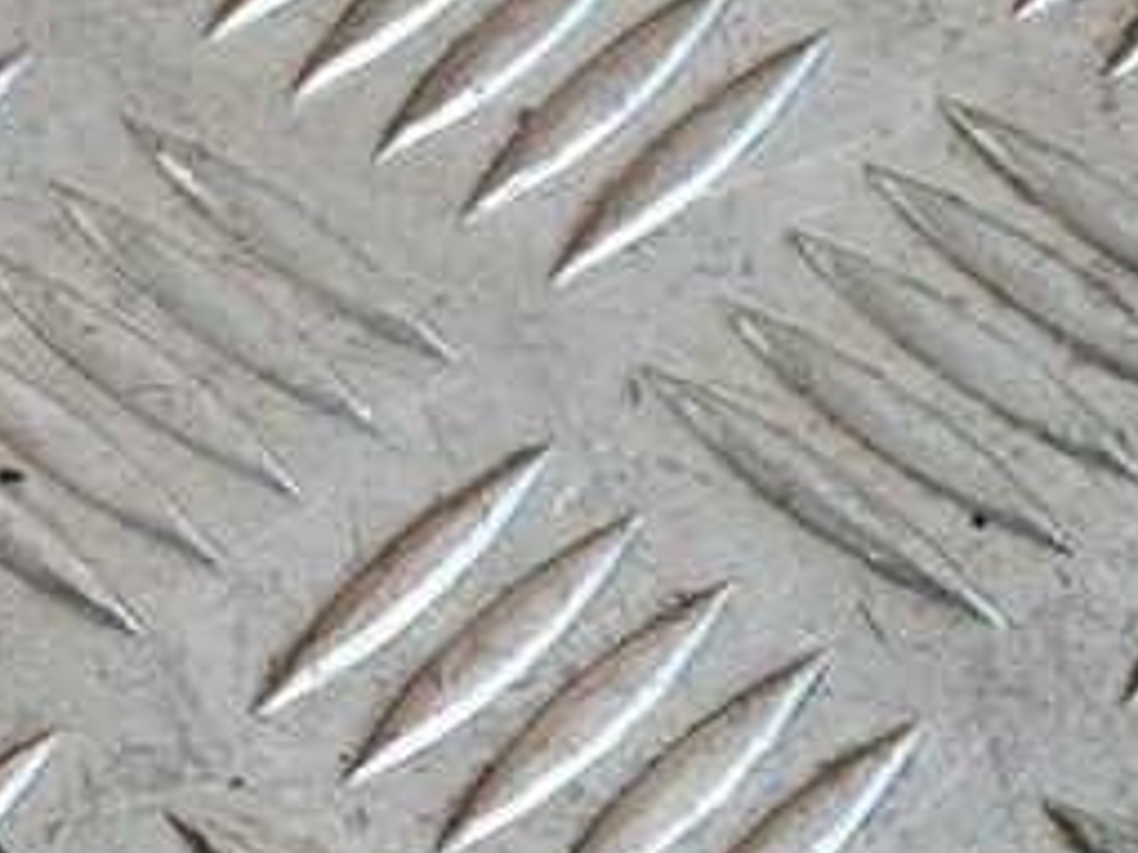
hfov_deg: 13.7
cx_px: -754
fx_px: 4337
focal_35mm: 132
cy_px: 974
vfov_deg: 11.1
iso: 250
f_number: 1.8
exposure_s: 1/50
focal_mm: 5.23
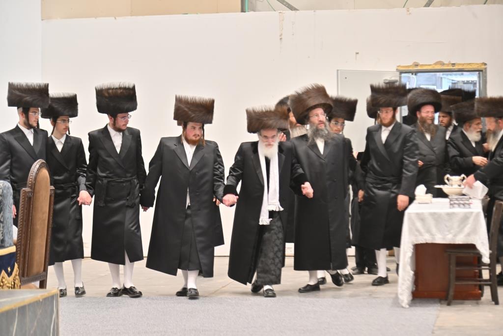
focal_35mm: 95
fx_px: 1327
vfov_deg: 14.4
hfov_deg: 21.5
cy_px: 168
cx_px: 252
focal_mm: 95
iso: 500
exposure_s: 1/160
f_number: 4
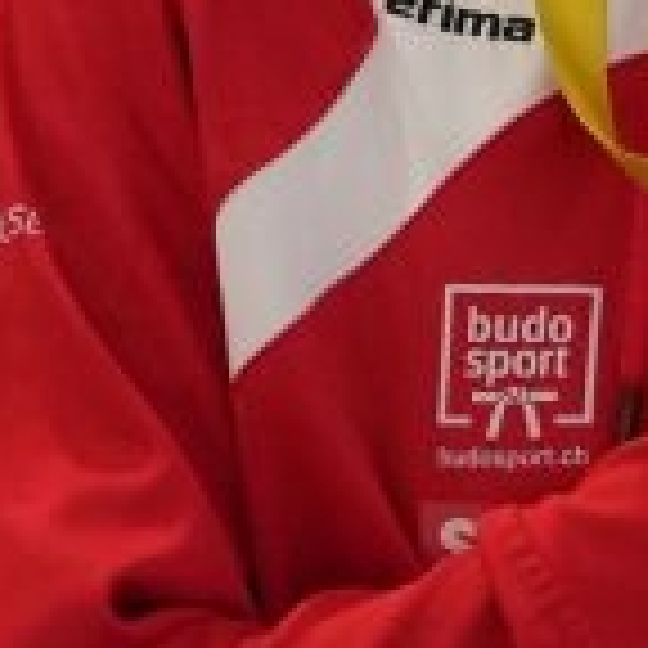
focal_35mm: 2129
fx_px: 45090
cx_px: 662
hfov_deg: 0.8
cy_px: 302
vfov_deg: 0.8
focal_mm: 200
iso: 1600
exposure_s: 1/500
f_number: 2.8
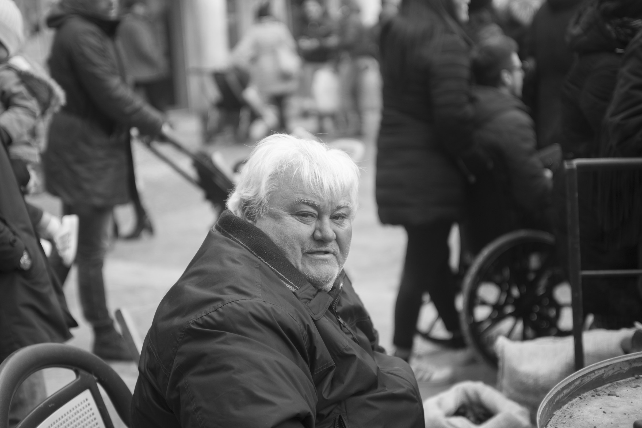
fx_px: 1249
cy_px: 214
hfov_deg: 28.8
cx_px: 321
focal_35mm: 70
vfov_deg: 19.5
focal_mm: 70
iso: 800
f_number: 2.8
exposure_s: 1/640
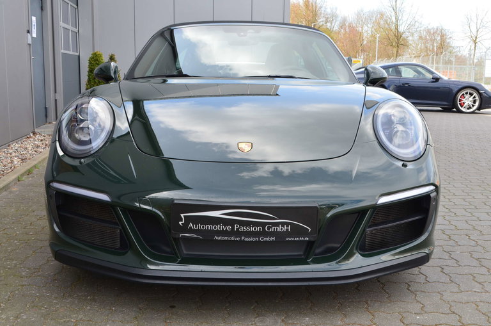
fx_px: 572
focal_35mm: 42
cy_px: 163
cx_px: 246
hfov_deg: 46.5
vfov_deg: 31.8
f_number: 10
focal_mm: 28
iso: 280
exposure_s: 1/60
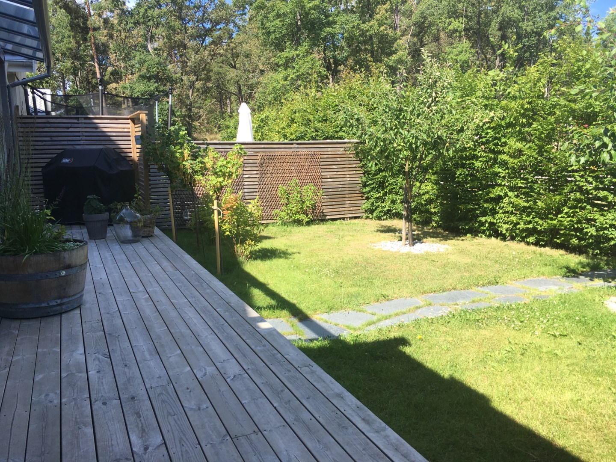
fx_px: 516
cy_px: 231
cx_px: 308
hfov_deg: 61.7
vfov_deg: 48.2
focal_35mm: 29
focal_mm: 4.15
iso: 25
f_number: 2.2
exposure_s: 1/663
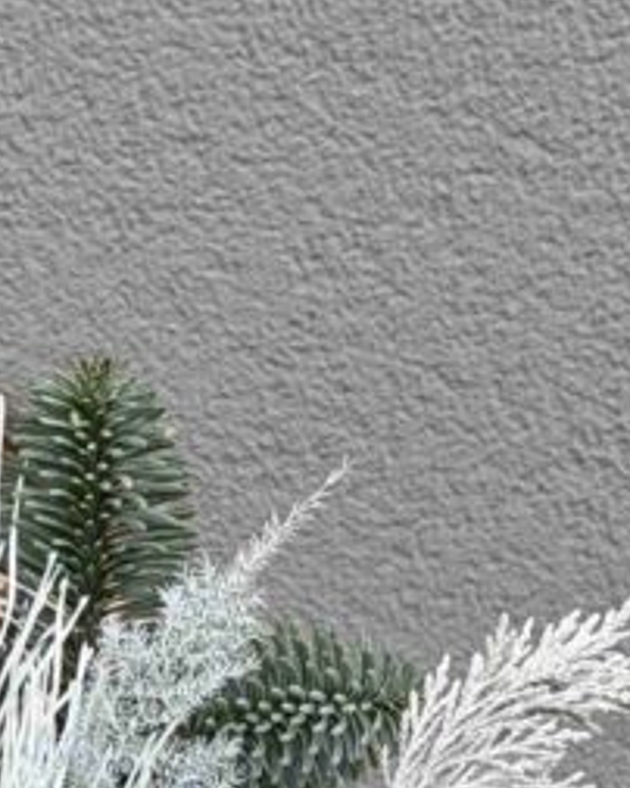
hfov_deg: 8.0
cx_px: -150
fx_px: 4434
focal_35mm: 190
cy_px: 1240
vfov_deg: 9.8
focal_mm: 6.76
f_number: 1.78
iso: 100
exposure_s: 1/121
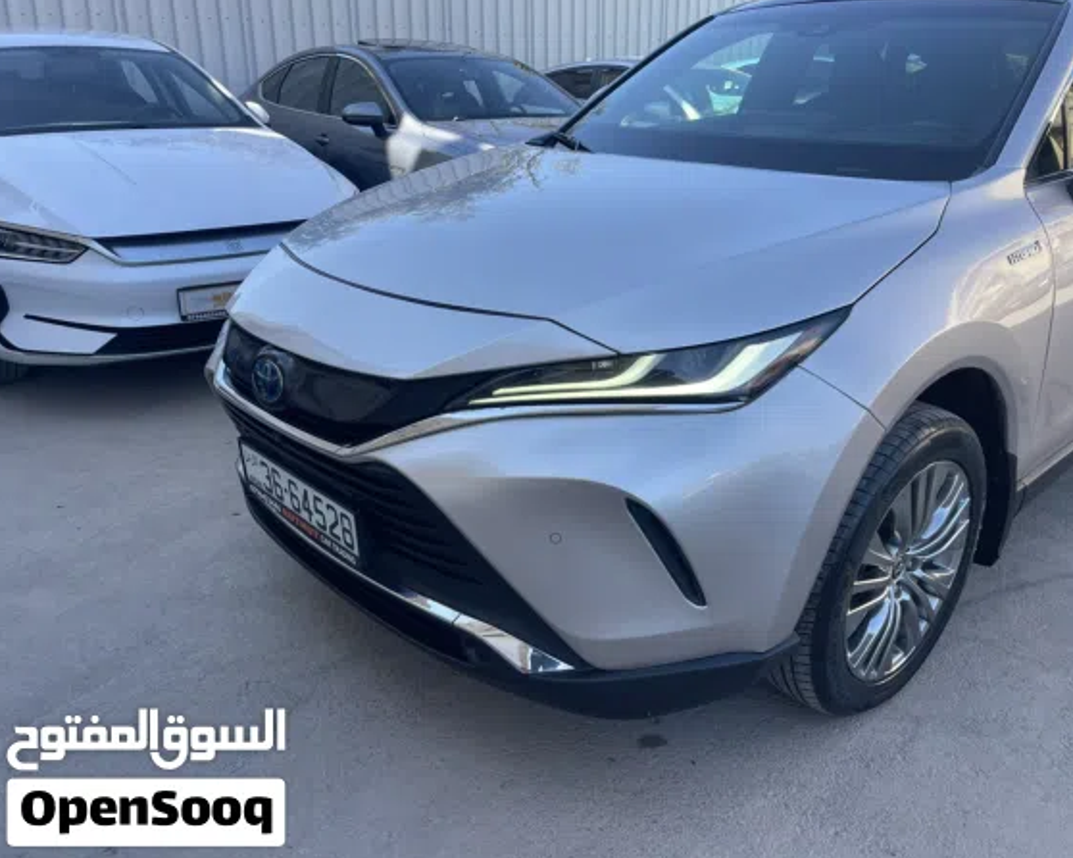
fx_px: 889
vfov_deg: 51.5
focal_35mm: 28
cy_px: 431
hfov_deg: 62.2
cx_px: 575
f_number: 1.6
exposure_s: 1/848
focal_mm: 5.1
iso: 32
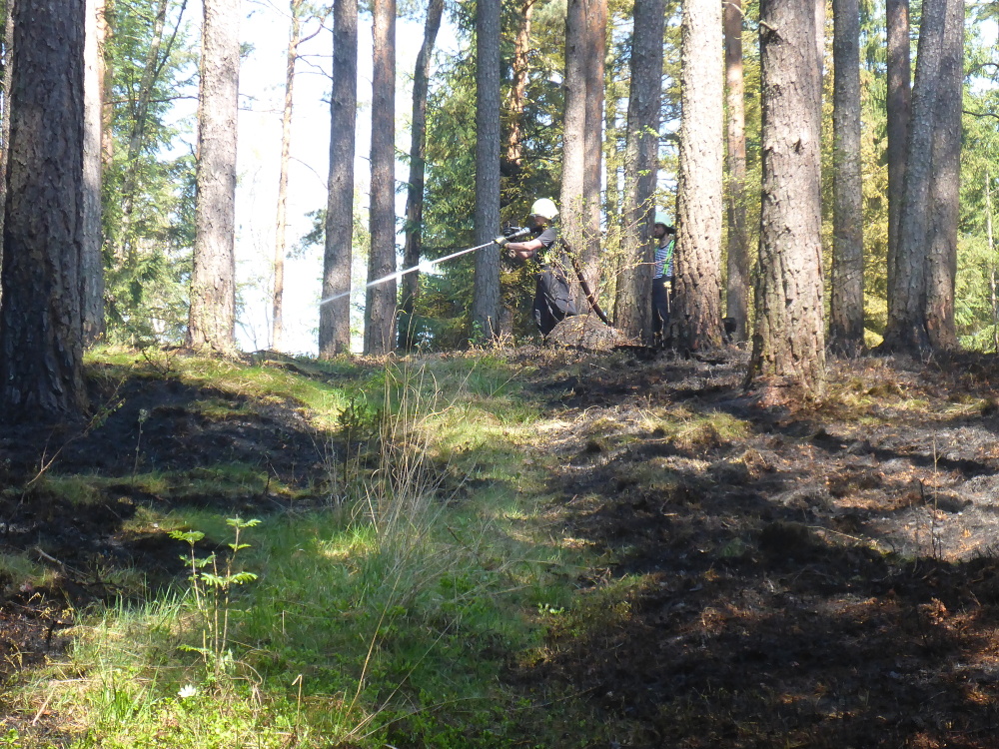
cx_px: 500
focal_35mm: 125
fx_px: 3607
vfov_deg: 11.9
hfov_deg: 15.8
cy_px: 374
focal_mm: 20.3
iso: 320
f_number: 5.8
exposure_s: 1/125
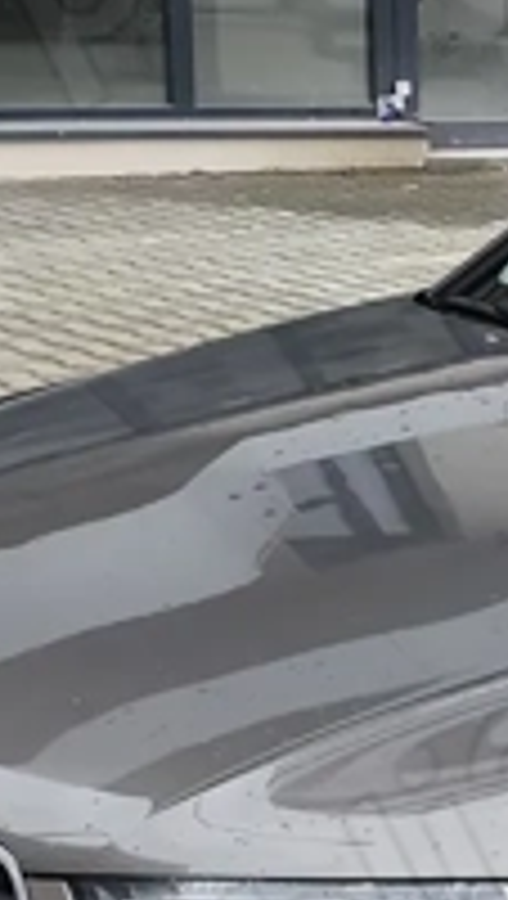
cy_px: 922
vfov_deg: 16.7
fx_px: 2983
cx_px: 1003
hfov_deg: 9.2
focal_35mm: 125
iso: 64
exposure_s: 1/99.9
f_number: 1.65
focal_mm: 6.14
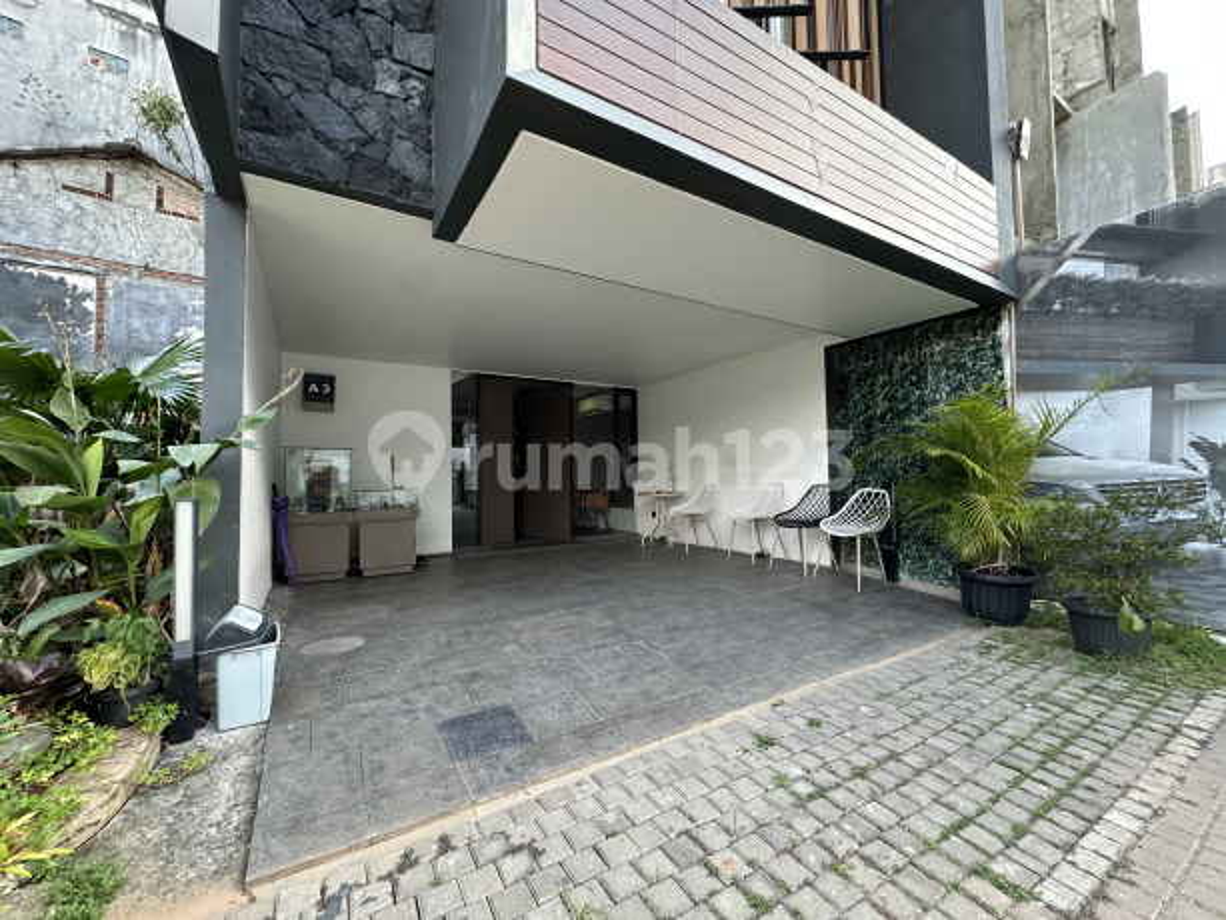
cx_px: 613
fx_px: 496
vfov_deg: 85.7
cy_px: 460
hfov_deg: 102.1
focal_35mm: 14
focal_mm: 2.22
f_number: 2.2
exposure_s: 1/99
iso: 125
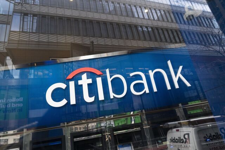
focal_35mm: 24
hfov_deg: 73.8
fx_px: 150
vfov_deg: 53.1
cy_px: 75
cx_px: 112
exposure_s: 1/800
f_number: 6.3
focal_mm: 24
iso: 3200
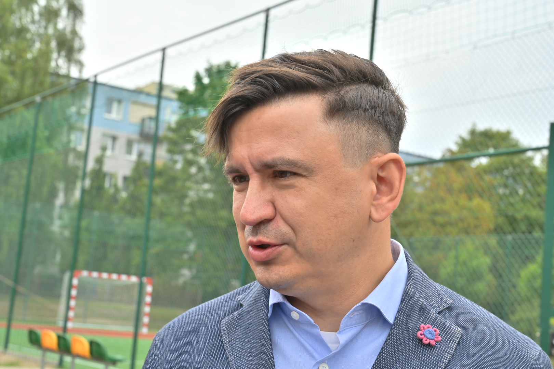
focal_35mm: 59
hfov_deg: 33.9
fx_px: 908
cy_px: 184
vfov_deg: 23.0
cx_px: 277
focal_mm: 59
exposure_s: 1/100
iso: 100
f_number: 10
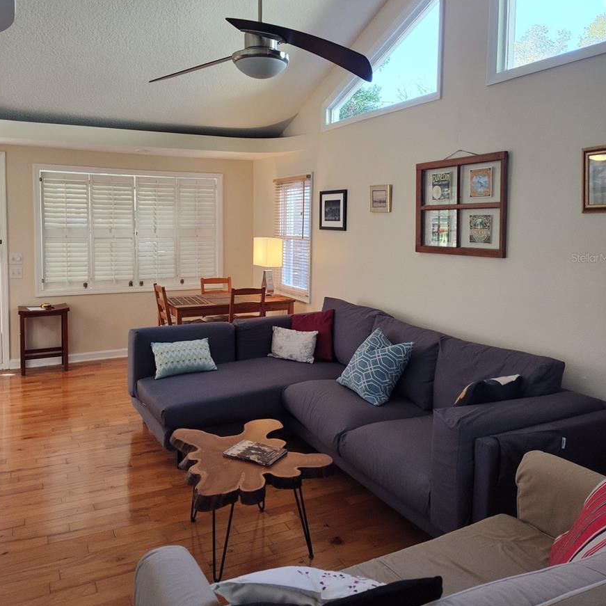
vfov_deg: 57.1
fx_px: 555
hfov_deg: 57.3
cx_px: 308
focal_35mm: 28
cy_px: 257
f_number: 1.88
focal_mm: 5.56
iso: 238
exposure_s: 1/120
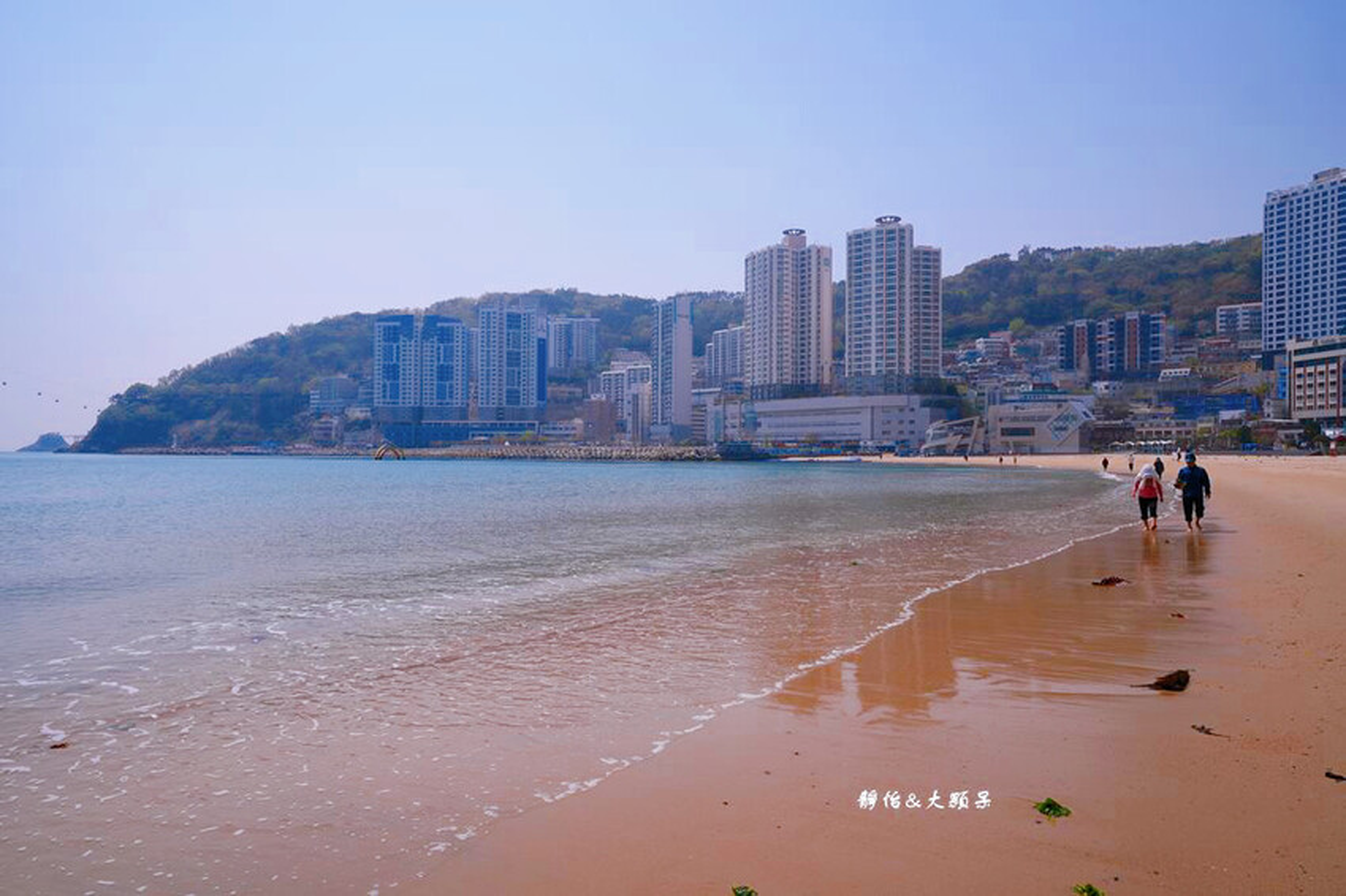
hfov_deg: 73.8
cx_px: 673
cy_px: 448
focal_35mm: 24
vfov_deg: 53.1
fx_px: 897
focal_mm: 24
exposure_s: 1/1000
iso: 160
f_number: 8
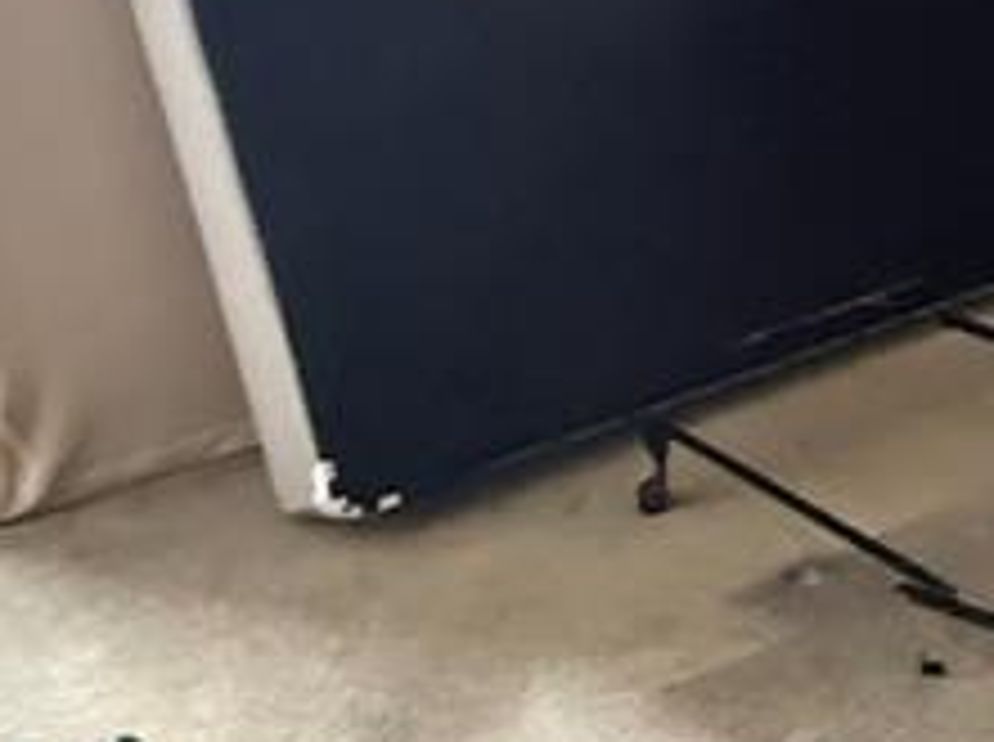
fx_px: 1863
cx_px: 1210
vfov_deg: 22.0
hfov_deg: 26.4
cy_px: 81
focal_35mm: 65
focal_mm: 2.22
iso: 1250
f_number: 2.2
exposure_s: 1/30
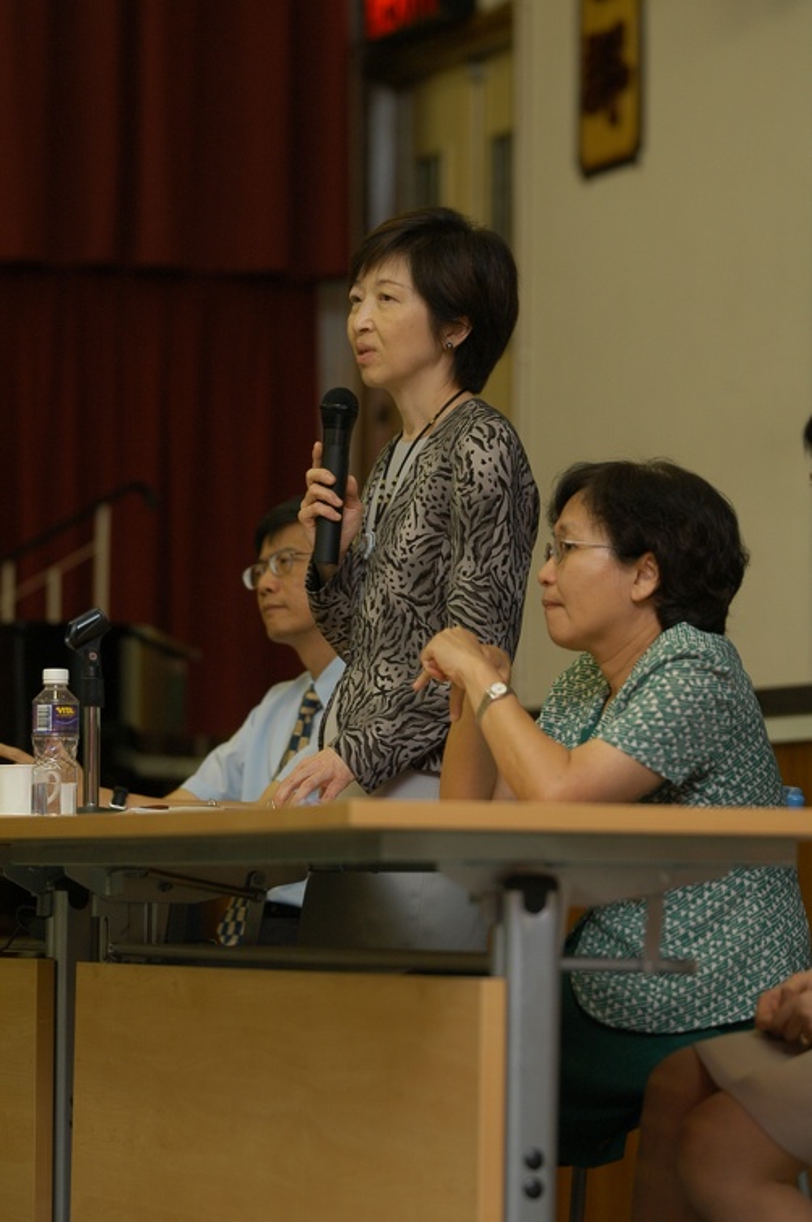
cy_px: 611
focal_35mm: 168
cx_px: 406
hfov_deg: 8.1
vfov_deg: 12.2
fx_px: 5699
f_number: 2.8
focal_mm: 112
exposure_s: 1/125
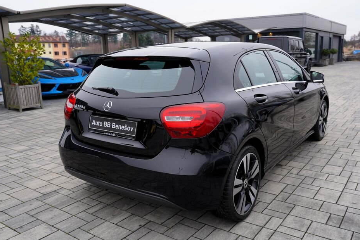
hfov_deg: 58.6
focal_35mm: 32
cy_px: 123
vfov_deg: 41.1
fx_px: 320
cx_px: 194
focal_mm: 29
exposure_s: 1/60
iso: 100
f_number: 4
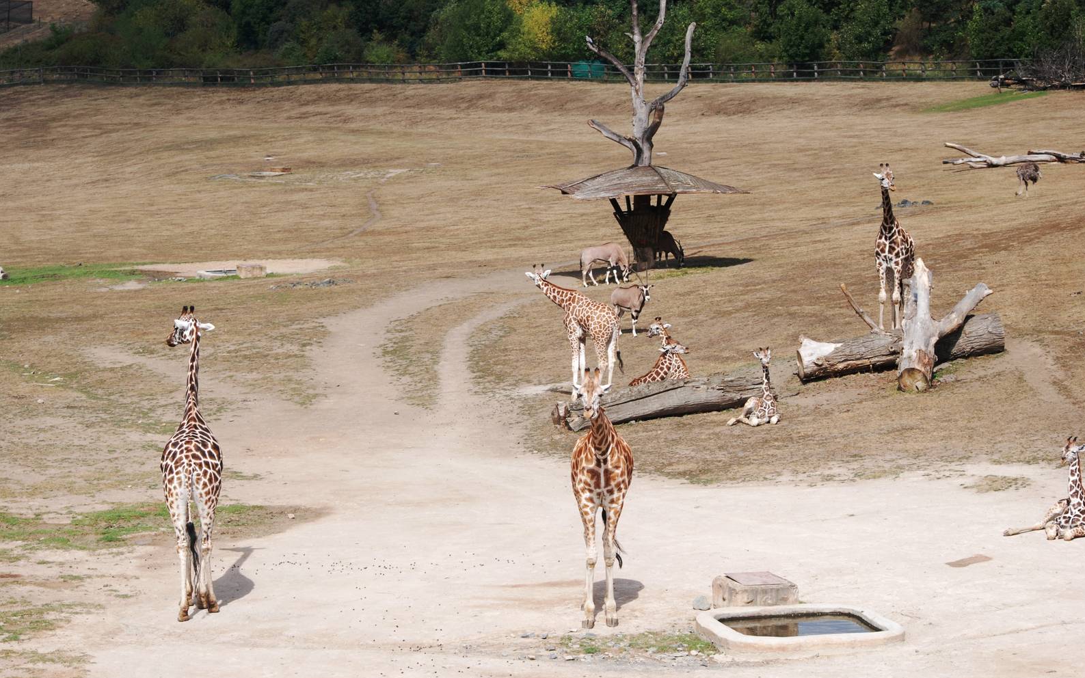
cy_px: 343
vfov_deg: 12.1
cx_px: 546
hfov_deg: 19.3
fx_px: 3194
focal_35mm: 108
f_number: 5.6
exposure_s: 1/500
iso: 100
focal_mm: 70
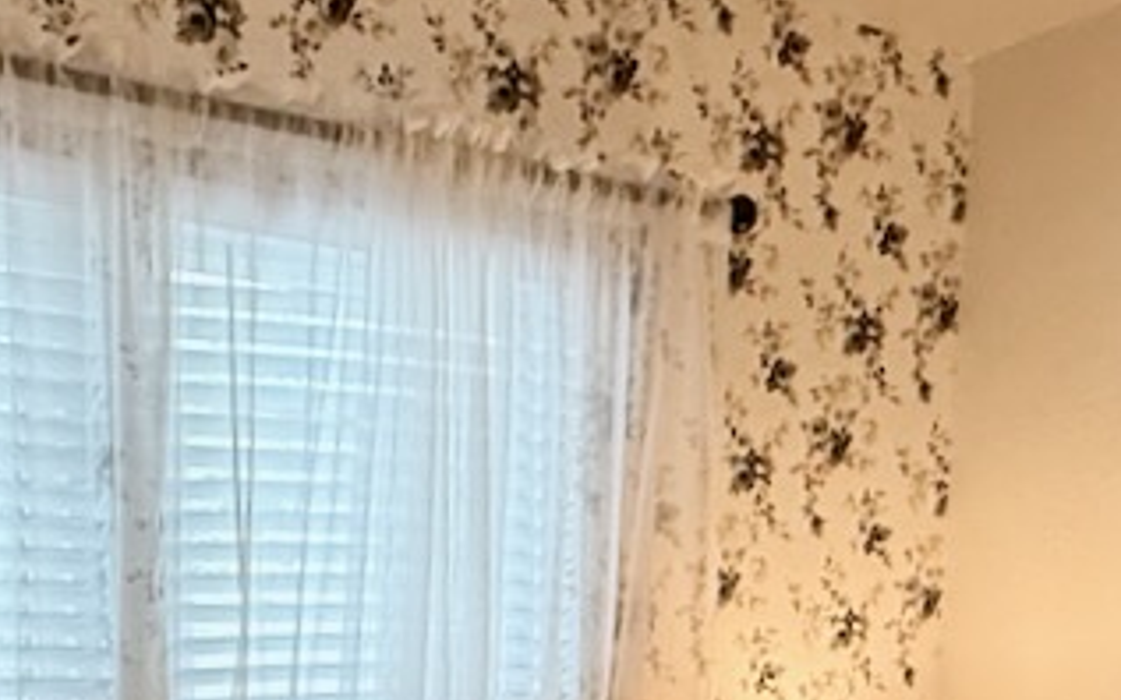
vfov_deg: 17.3
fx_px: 1833
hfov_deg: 34.0
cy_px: 1290
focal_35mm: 60
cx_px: 506
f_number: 2.2
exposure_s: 1/120
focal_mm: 2.22
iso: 250
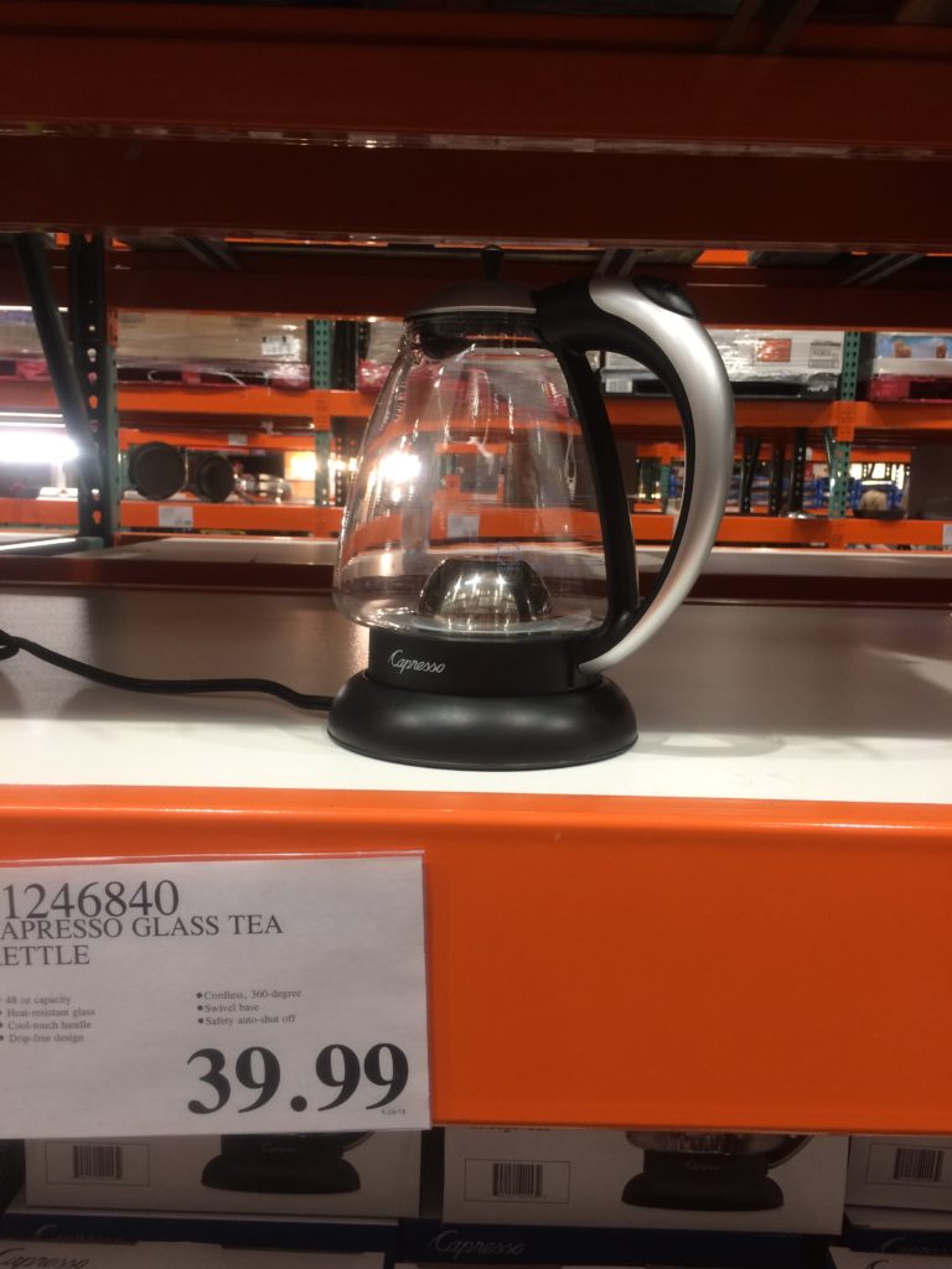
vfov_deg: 61.7
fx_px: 1063
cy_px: 634
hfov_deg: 48.2
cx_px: 476
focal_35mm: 29
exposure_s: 1/30
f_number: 2.2
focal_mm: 4.15
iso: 80
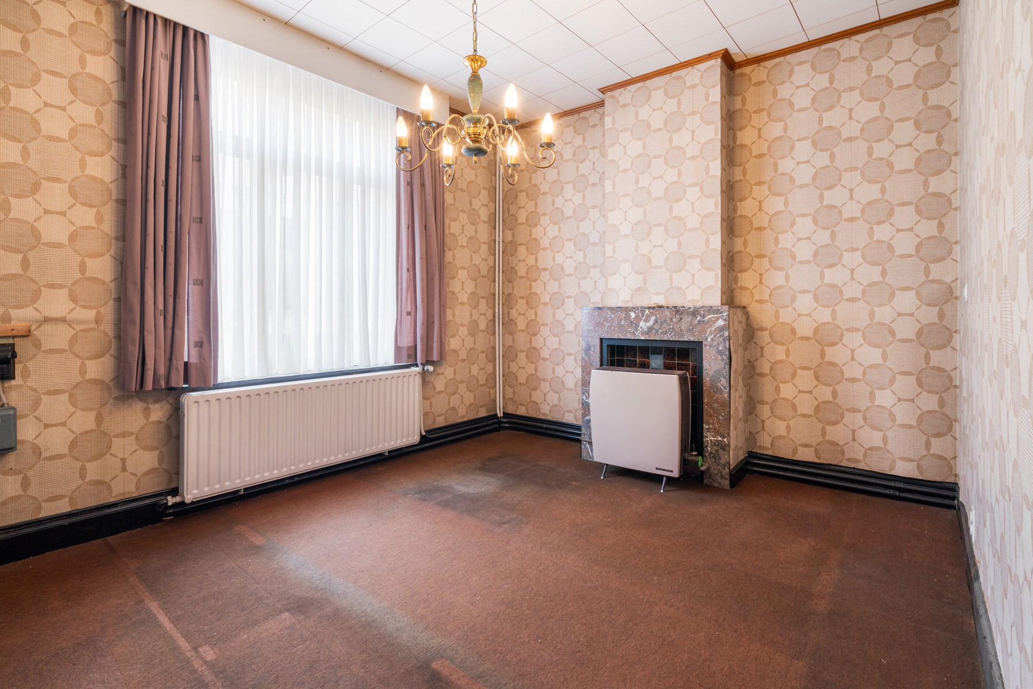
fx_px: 459
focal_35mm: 16
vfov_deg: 73.8
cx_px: 516
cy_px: 344
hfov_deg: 96.7
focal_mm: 16
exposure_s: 1/1.25
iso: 250
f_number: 11
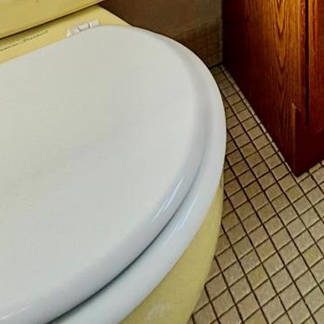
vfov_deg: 19.5
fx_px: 551
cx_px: 393
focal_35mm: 52
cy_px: -313
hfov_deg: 28.4
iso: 50
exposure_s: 1/168
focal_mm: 2.22
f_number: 2.2
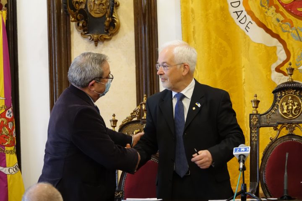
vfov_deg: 6.6
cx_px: 151
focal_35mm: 207
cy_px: 100
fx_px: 1736
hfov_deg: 9.9
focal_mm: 75.77
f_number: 4
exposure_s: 1/100
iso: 1600
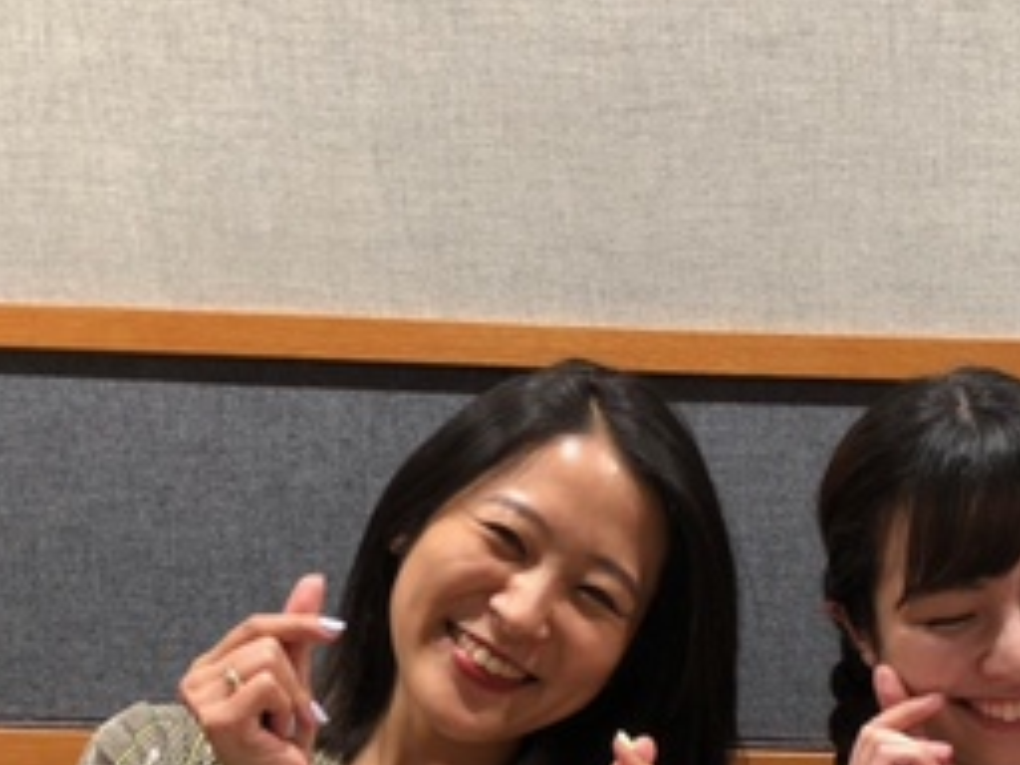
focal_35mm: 70
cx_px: 773
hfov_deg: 27.4
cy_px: 741
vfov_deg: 20.4
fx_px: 2063
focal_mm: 3.99
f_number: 1.8
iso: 50
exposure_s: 1/17
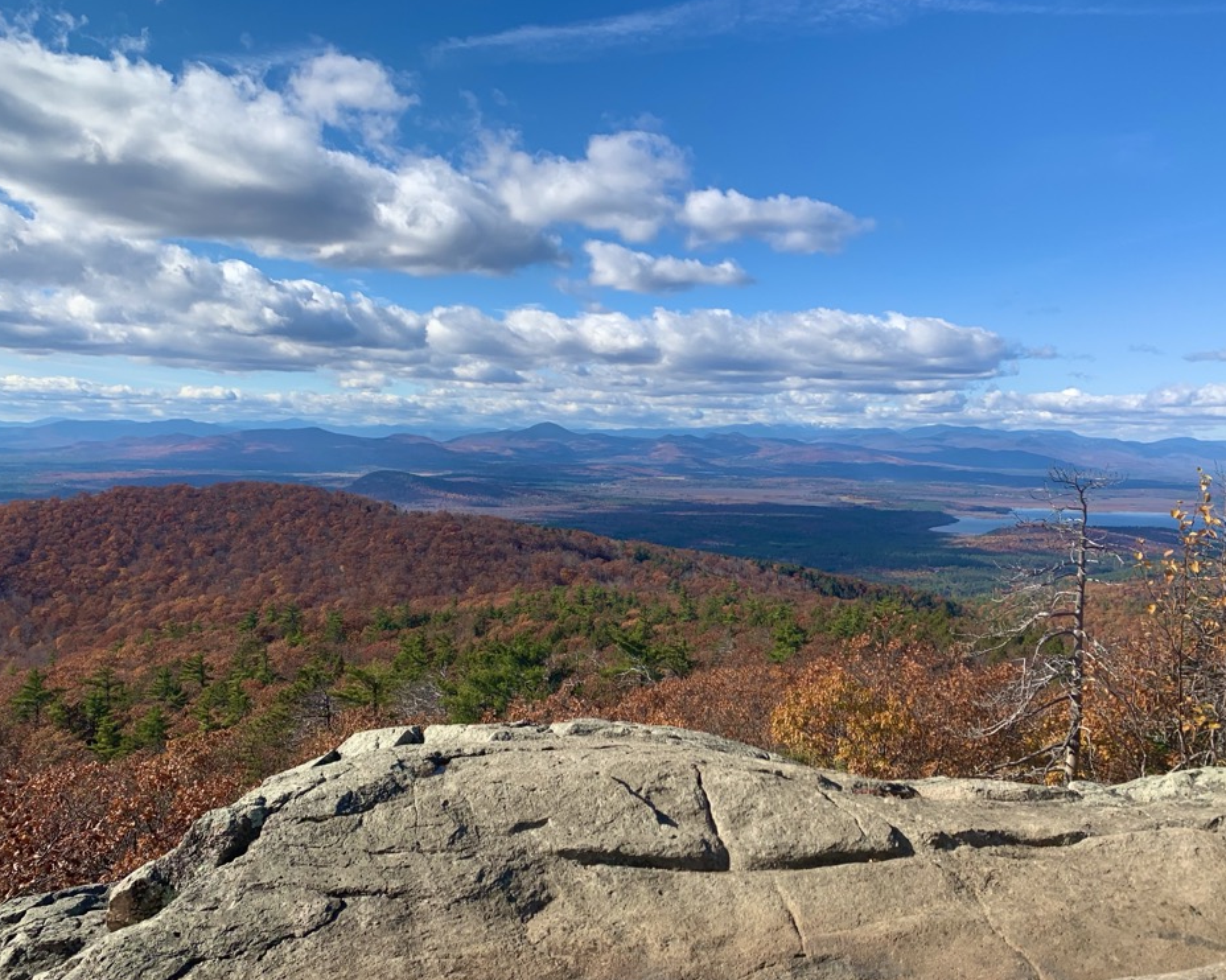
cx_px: 621
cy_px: 479
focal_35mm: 28
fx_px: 1016
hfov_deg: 62.2
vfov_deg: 51.5
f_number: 1.8
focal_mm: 4.25
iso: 25
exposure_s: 1/2481
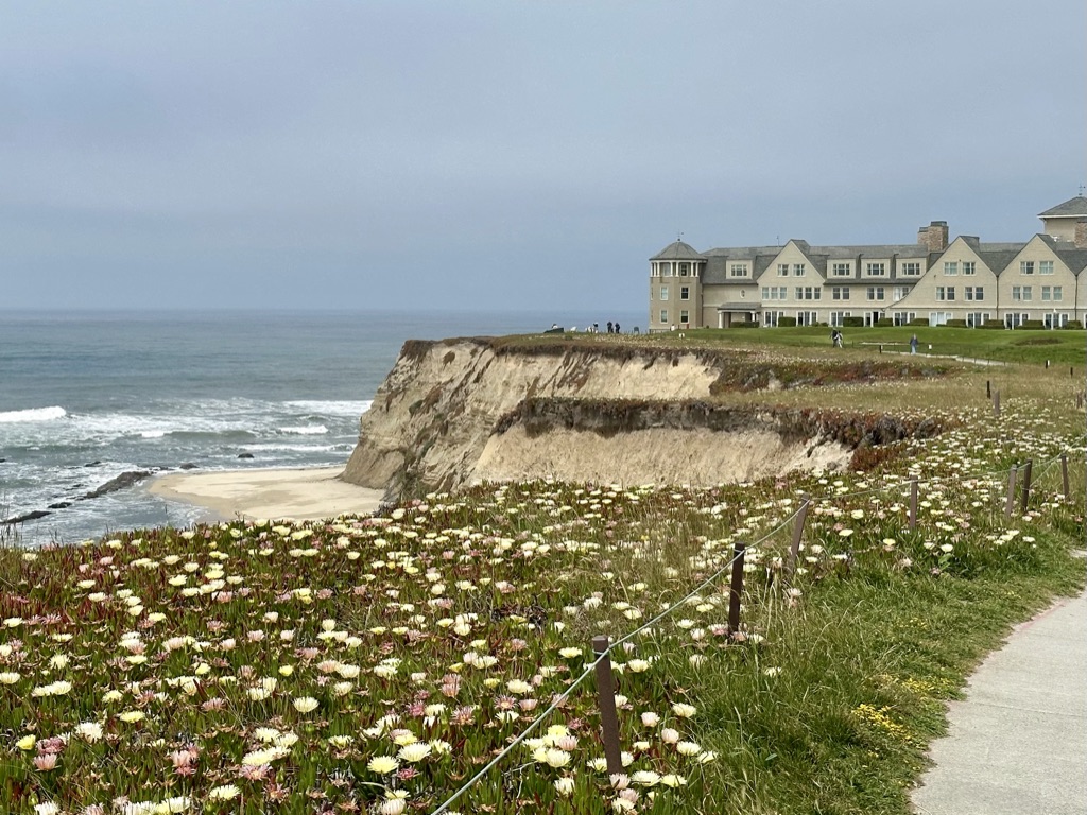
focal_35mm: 48
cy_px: 408
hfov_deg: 39.7
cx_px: 544
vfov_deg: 30.3
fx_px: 1507
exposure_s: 1/6623
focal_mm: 6.86
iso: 64
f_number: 1.78
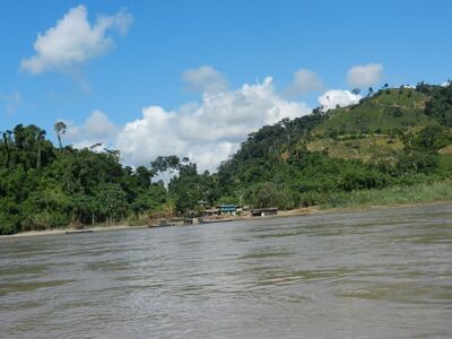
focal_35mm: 45
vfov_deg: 32.2
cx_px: 226
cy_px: 170
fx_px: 588
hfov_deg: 42.1
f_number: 4.2
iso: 160
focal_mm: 8.2
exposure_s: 1/1600
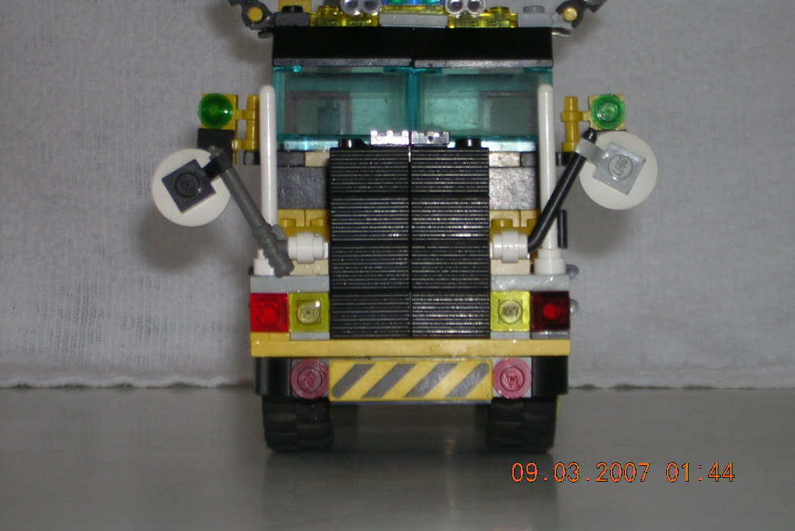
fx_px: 2496
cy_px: 235
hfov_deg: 18.1
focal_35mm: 113
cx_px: 397
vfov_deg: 12.1
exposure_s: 1/60.1
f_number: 4.7
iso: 50
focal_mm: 14.1
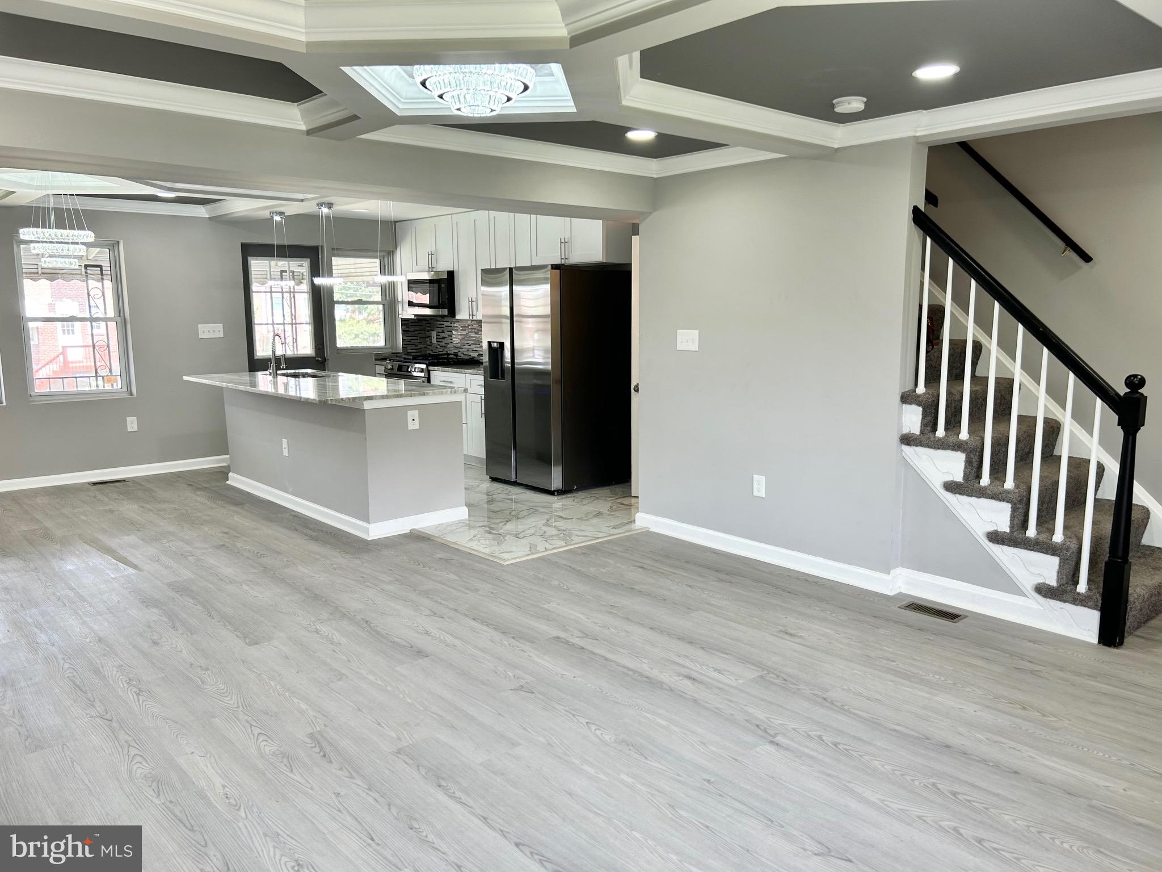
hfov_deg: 67.3
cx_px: 581
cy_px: 436
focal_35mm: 26
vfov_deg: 53.1
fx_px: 873
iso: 50
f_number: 1.5
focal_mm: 5.7
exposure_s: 1/120
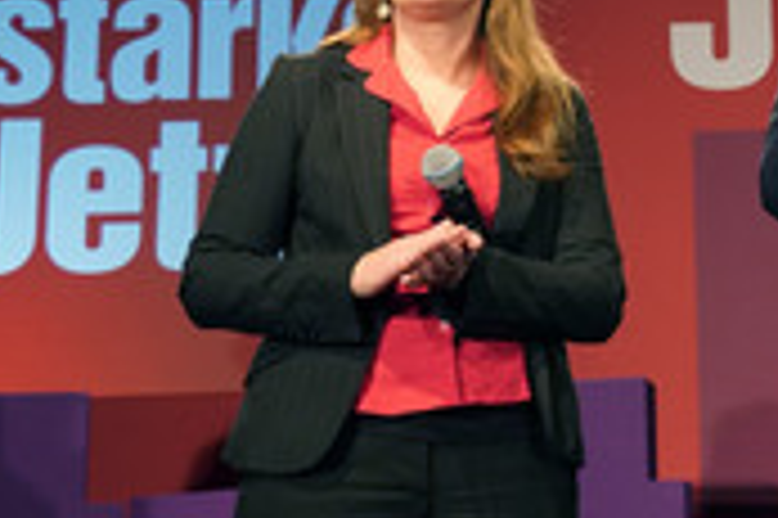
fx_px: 2245
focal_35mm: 104
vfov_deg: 13.0
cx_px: 938
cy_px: 5
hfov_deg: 18.6
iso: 2500
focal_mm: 40
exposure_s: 1/250
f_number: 6.3
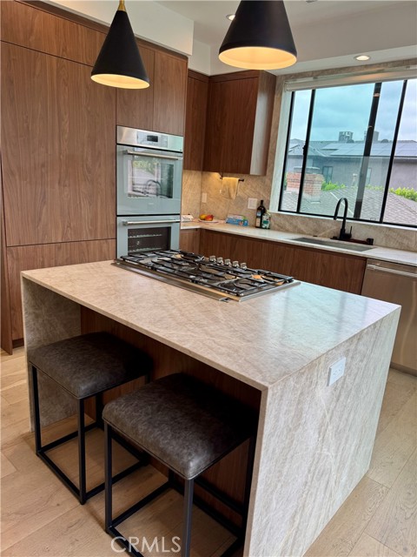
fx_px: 385
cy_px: 278
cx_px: 208
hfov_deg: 56.8
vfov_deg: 71.6
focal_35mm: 24
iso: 64
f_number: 1.78
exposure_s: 1/230
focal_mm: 6.76
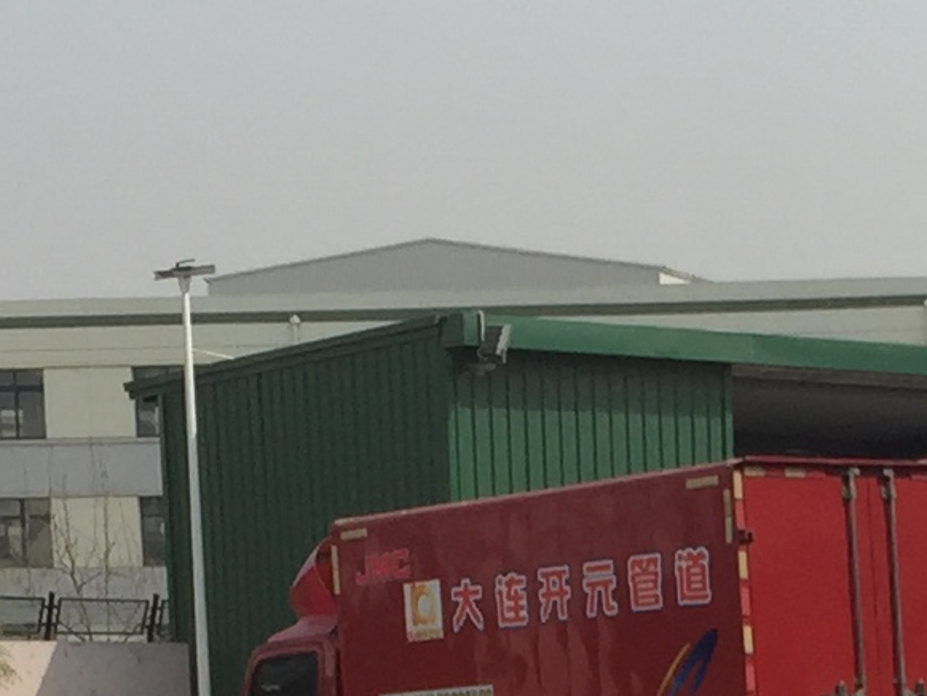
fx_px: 4366
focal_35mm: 163
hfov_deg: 11.9
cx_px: 1120
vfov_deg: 8.5
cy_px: 1520
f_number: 2.2
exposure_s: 1/2083
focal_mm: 4.15
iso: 32
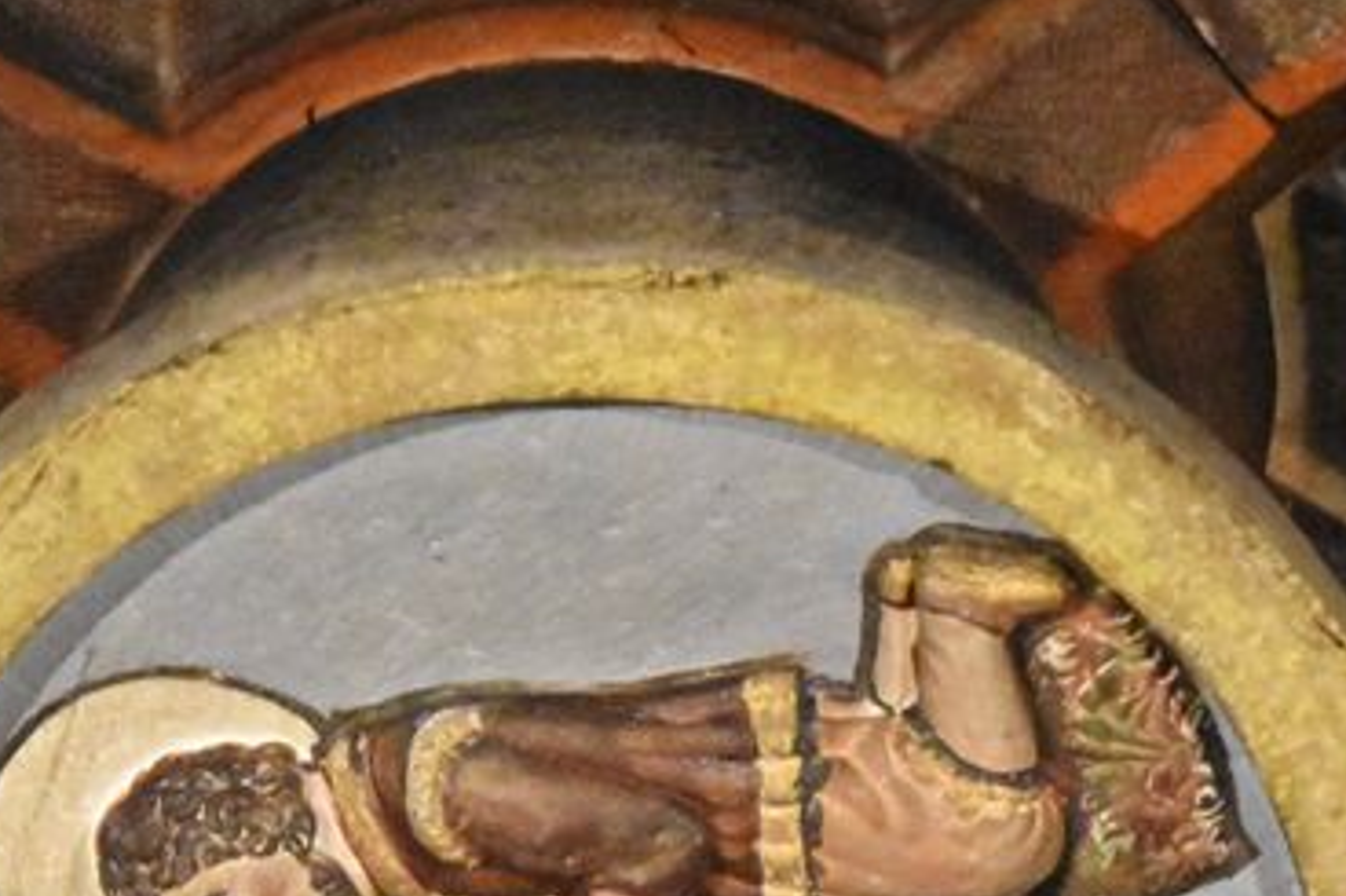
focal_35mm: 706
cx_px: 578
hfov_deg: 2.9
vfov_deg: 1.9
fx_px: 26399
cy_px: 965
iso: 12800
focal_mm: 165
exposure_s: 1/80
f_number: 5.3
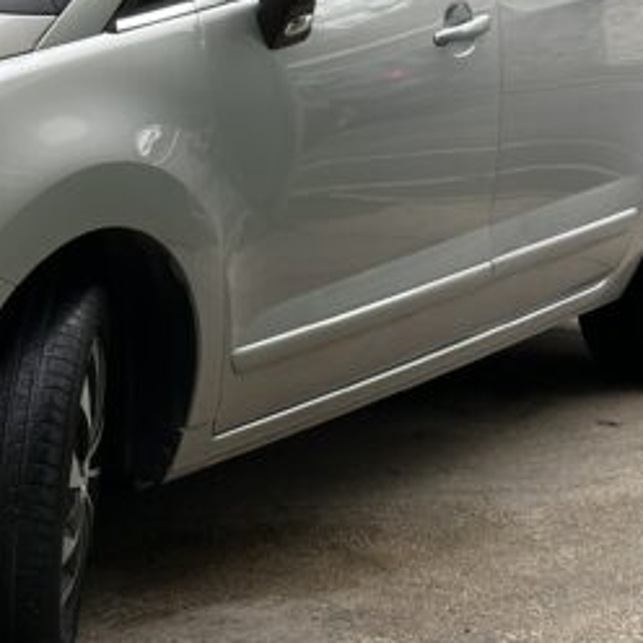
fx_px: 2879
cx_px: -127
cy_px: 163
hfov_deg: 12.4
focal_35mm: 137
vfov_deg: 12.7
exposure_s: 1/745
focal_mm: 6.86
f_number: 1.78
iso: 64
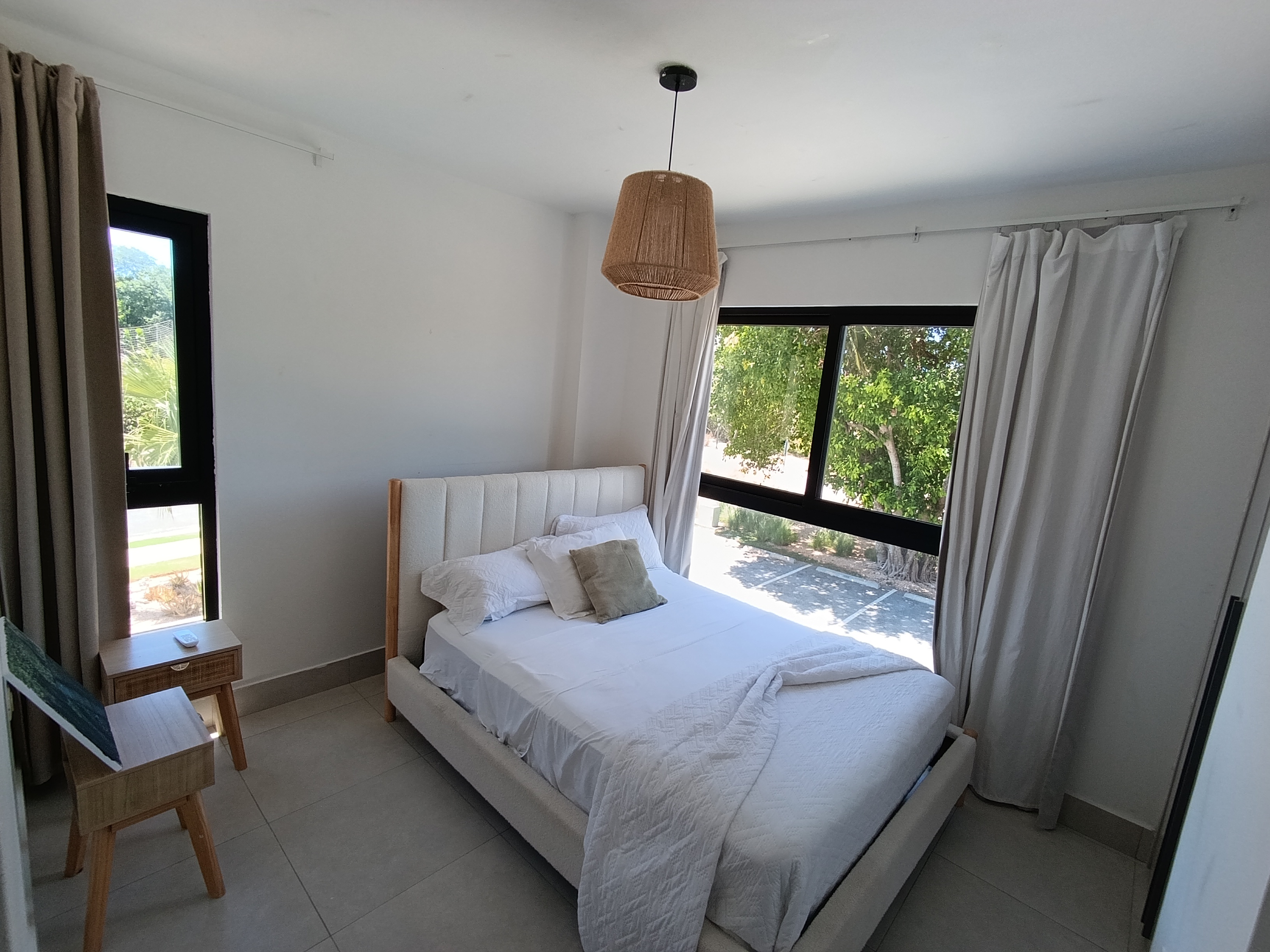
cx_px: 635
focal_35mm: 16
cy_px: 476
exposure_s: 1/100
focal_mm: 1.65
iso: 50
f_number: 2.2
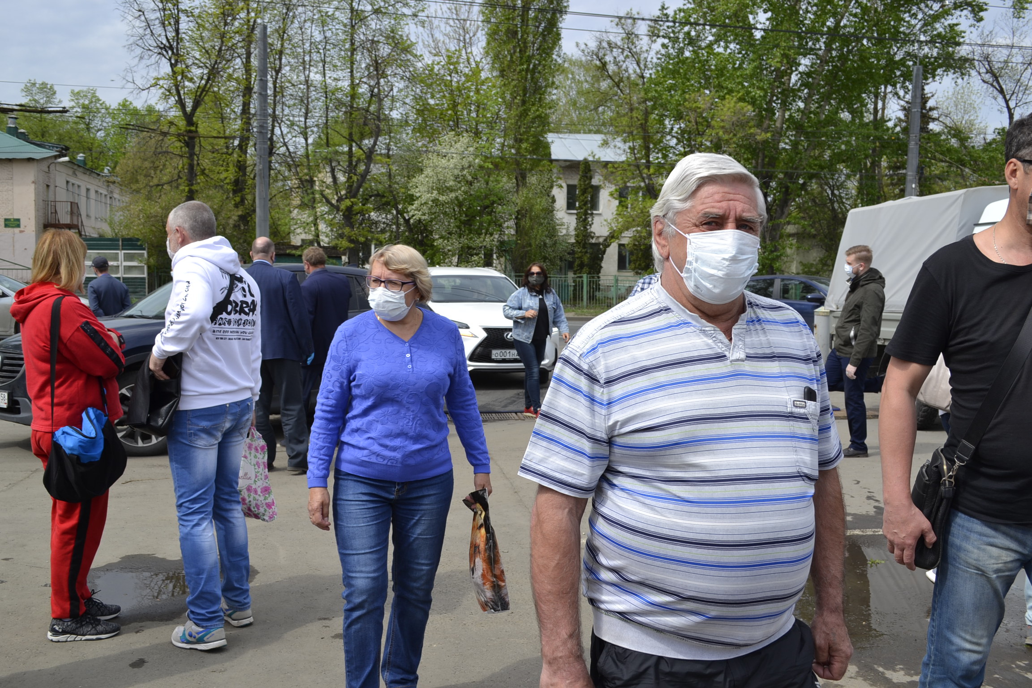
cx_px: 516
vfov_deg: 36.9
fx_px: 1032
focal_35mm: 36
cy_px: 344
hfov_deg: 53.1
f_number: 8
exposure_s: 1/250
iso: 100
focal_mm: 24
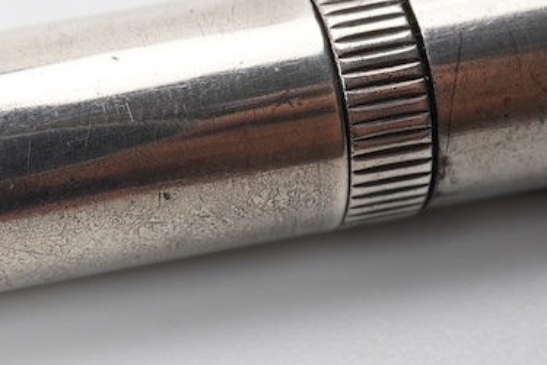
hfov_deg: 14.9
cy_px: 110
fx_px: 2051
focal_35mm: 135
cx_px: -20
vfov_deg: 10.1
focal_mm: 30
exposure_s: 1/100
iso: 400
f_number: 18
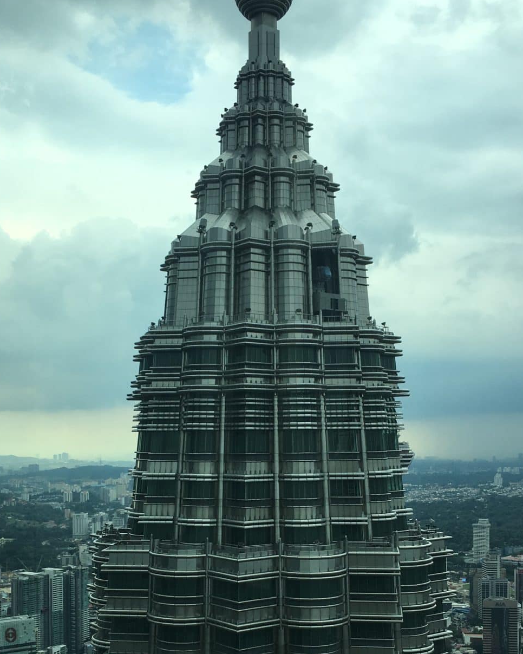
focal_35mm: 45
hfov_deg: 33.4
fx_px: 871
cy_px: 472
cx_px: 252
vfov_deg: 40.3
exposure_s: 1/864
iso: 25
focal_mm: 4.15
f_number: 2.2
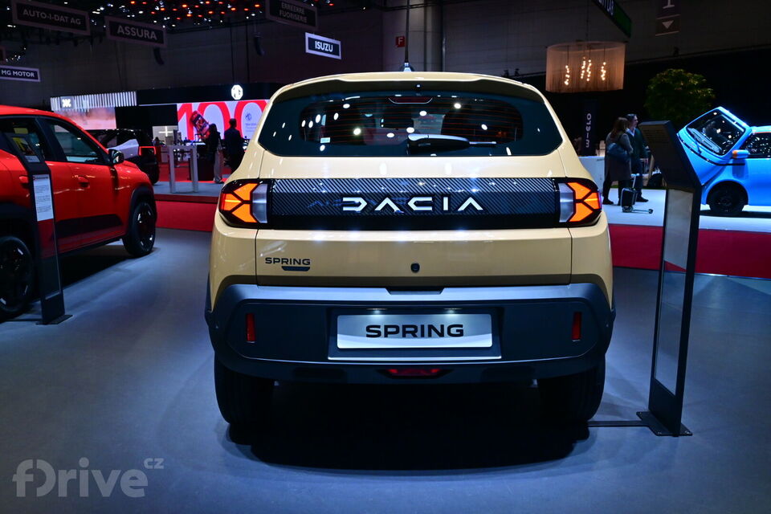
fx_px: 626
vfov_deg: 44.6
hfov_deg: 63.2
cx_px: 386
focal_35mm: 29
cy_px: 257
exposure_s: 1/250
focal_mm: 19.5
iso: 800
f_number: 6.3
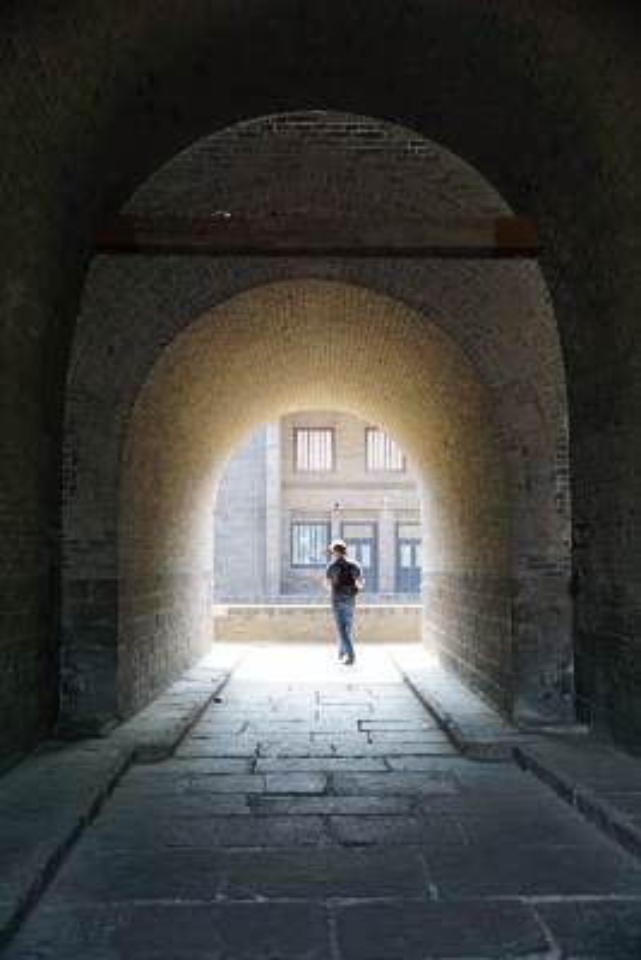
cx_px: 320
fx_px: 1121
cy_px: 480
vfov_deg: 46.4
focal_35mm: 42
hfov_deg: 31.9
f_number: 4
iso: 160
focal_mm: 28
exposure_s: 1/60
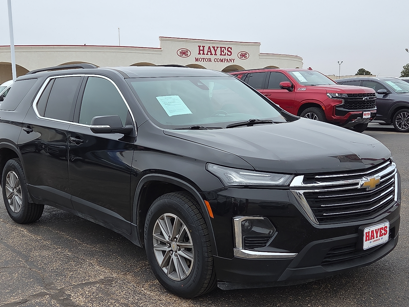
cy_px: 169
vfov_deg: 32.9
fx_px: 520
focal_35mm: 44
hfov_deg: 42.9
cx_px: 196
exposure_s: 1/1000
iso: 76
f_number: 1.8
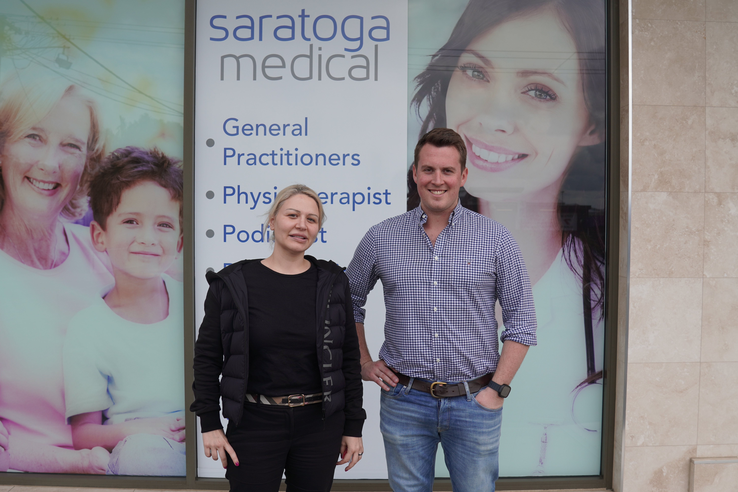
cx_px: 369
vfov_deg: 36.9
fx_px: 738
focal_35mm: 36
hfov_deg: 53.1
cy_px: 246
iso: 100
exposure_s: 1/250
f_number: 4.5
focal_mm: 24
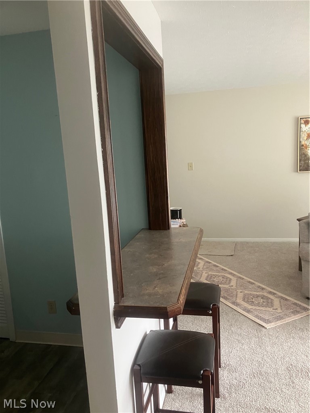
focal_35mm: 28
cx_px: 155
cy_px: 206
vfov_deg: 63.4
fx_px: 334
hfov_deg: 49.7
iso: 200
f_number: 1.8
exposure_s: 1/60
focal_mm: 3.99
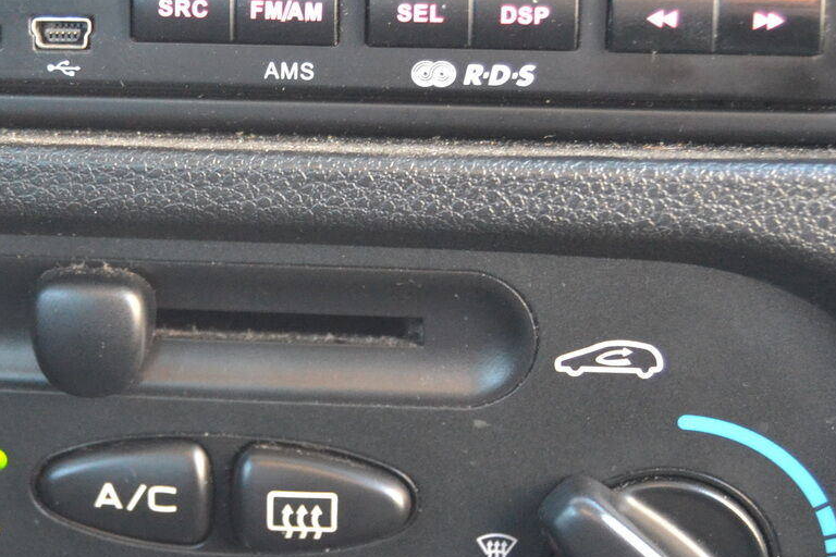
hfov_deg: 22.3
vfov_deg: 15.2
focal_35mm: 90
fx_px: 2090
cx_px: 173
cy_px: 301
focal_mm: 24
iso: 1600
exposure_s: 1/60
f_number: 3.8
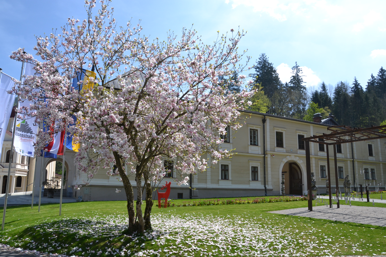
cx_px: 193
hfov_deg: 67.4
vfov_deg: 47.9
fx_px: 289
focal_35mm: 27
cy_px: 128
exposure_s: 1/500
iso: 400
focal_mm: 18
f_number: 11
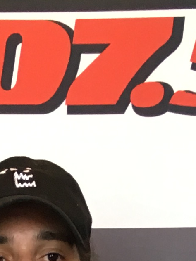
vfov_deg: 8.8
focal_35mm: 185
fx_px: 1397
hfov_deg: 8.0
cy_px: 784
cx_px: -32
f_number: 2.2
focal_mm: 4.15
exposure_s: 1/30
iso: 80
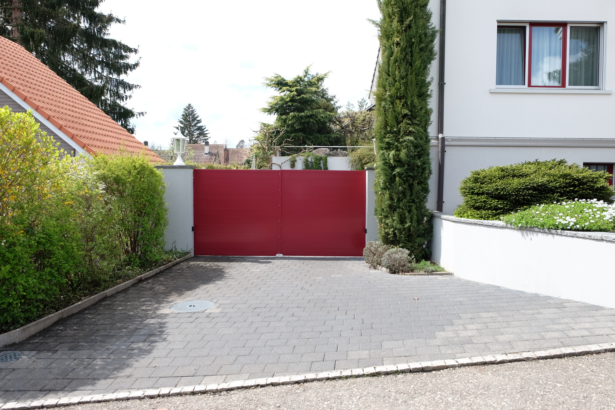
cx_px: 308
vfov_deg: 41.1
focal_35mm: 32
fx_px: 547
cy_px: 205
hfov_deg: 58.7
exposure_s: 1/220
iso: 200
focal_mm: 21.3
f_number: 5.6
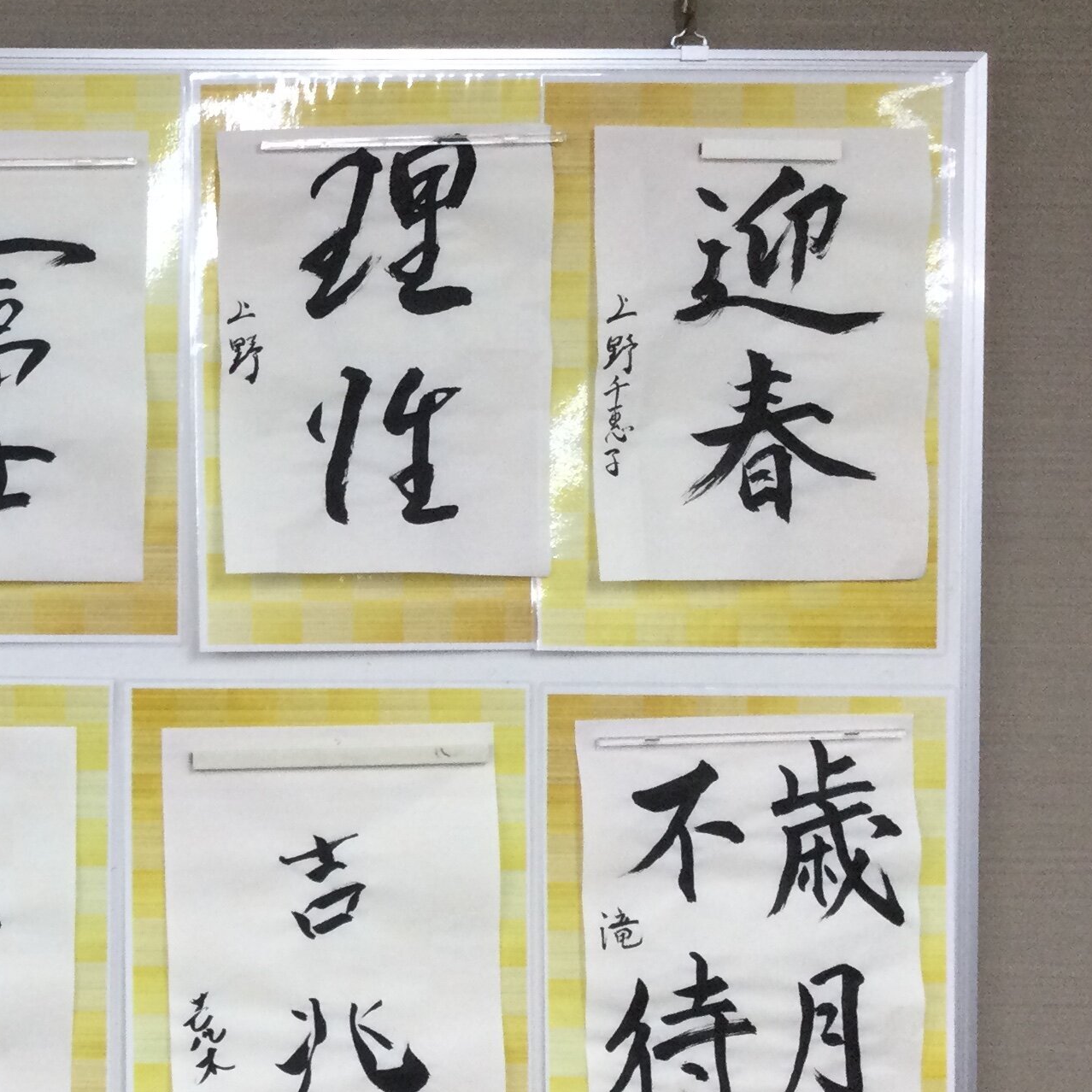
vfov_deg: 24.6
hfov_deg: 22.9
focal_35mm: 70
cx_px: -168
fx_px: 2498
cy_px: 615
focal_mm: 3.3
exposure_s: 1/30
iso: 50
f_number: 2.4
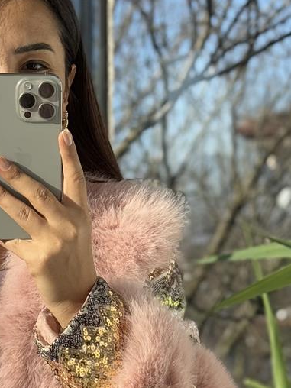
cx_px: 29
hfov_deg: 11.7
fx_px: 1412
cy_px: 405
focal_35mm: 126
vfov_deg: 15.3
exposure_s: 1/1076
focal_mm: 6.76
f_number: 1.78
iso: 64
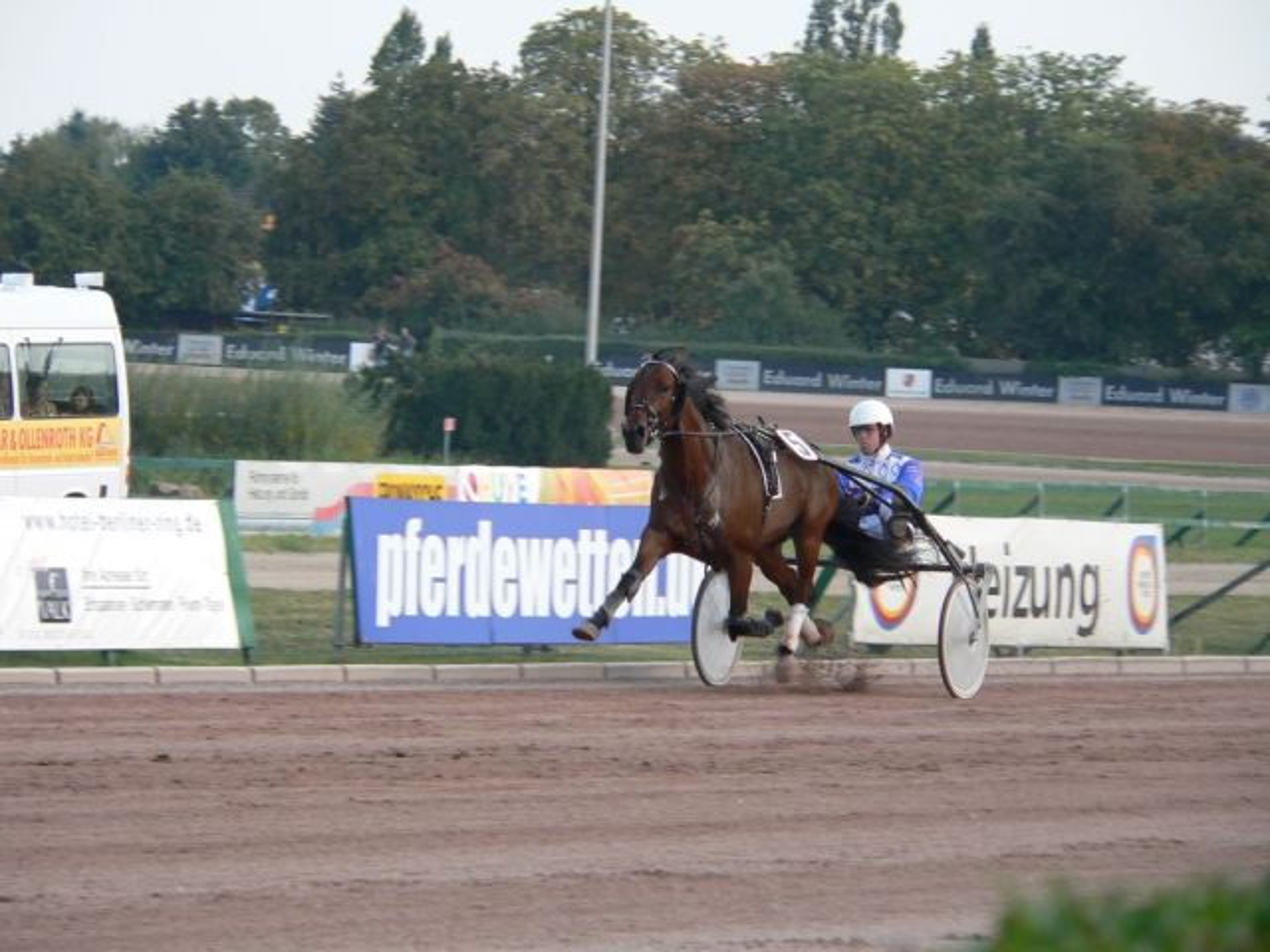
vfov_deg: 5.5
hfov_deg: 7.3
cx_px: 635
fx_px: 9943
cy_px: 476
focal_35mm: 271
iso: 80
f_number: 2.8
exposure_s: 1/200
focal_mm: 45.1
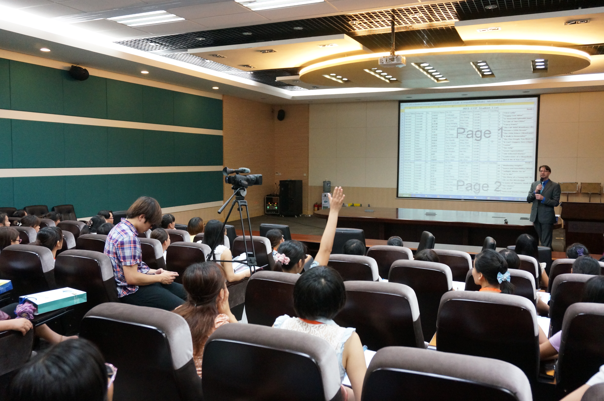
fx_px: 528
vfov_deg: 41.6
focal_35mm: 32
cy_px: 200
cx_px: 302
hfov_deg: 59.5
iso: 2500
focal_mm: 21
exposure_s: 1/60
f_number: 4
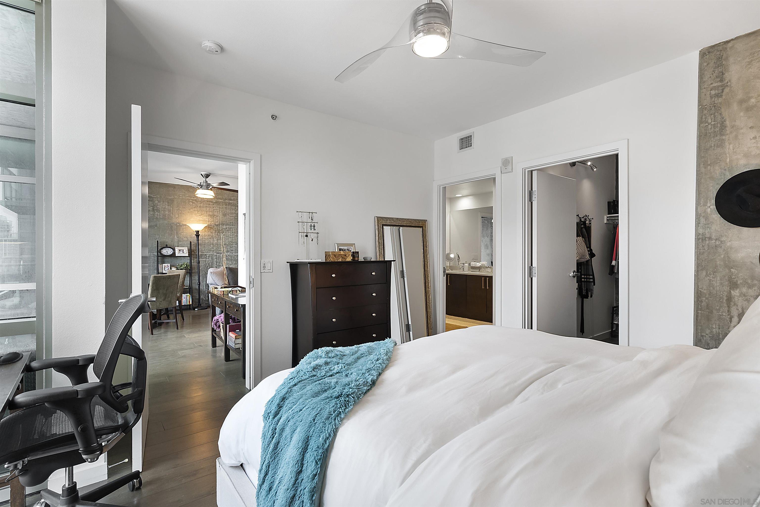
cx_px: 380
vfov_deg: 73.8
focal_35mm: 16
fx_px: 338
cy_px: 254
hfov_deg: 96.7
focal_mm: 16
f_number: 8
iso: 100
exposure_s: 1/1.25
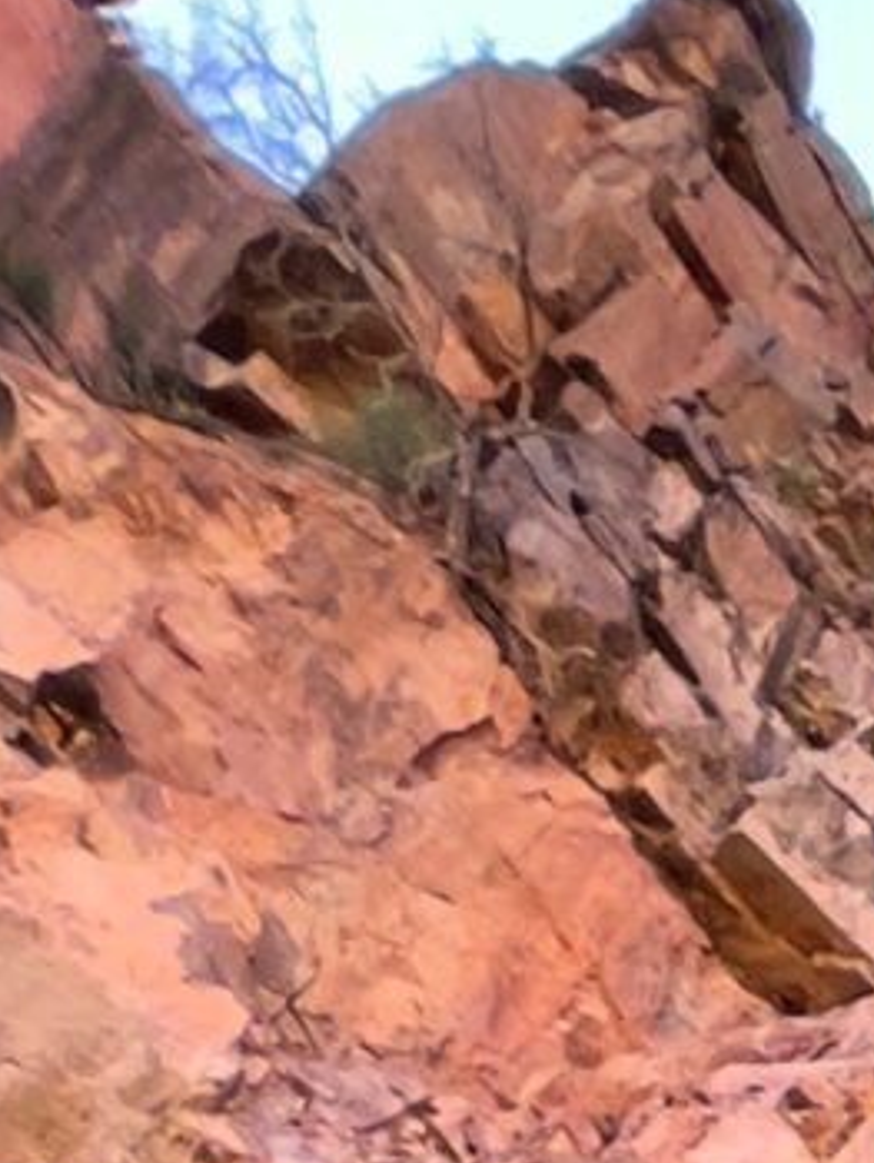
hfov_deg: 10.8
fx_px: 3194
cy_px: 3652
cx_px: 2572
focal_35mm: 95
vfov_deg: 10.9
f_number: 1.8
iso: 64
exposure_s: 1/99
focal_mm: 1.57
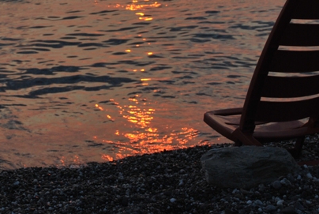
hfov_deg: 21.3
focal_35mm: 95
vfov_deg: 14.3
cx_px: 108
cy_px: 8
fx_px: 843
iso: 100
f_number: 7.1
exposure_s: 1/200
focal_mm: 32
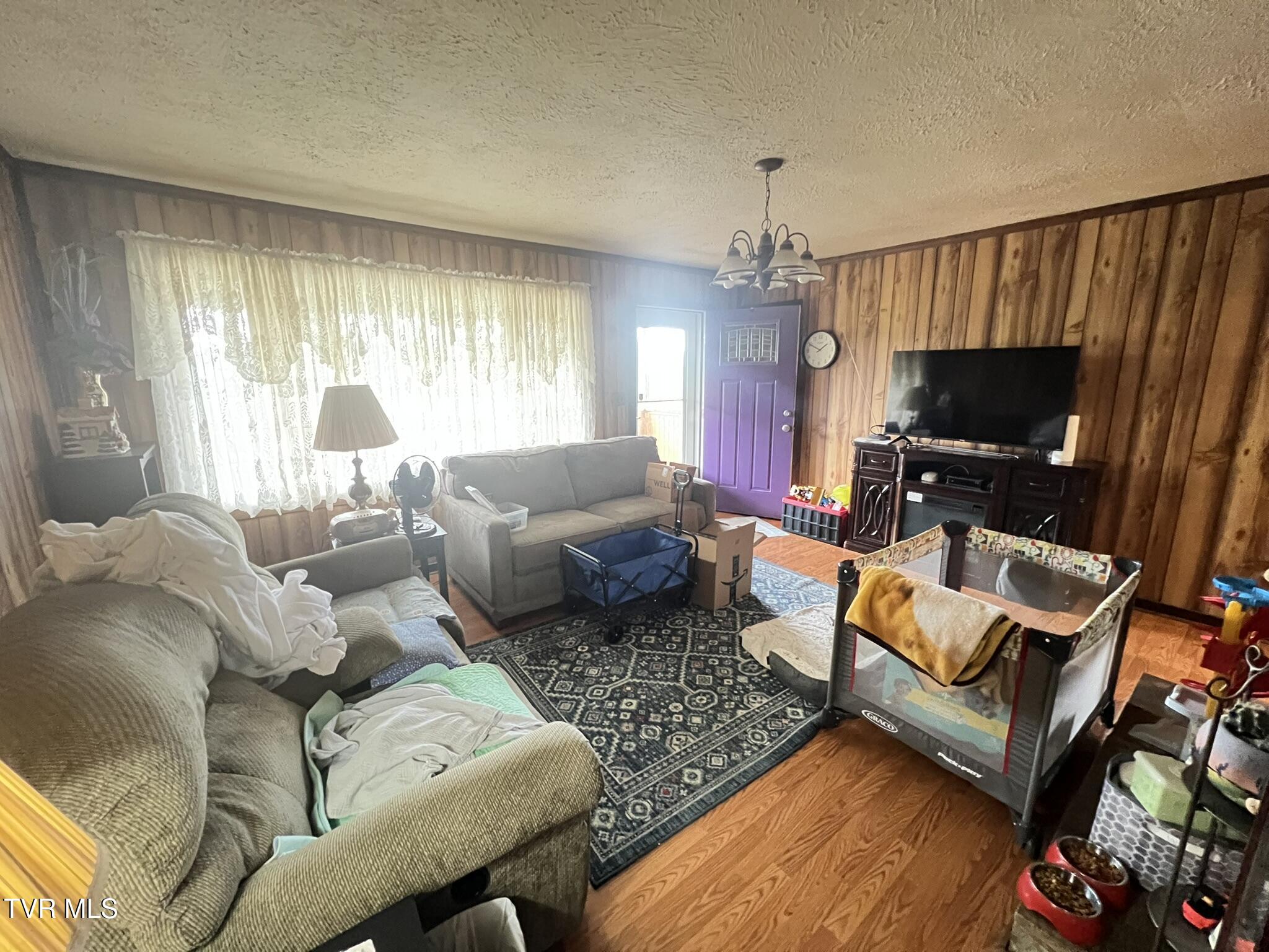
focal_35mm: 13
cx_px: 634
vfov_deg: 89.9
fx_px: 477
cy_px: 476
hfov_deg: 106.2
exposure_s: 1/30
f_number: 1.8
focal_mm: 1.57
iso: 1600
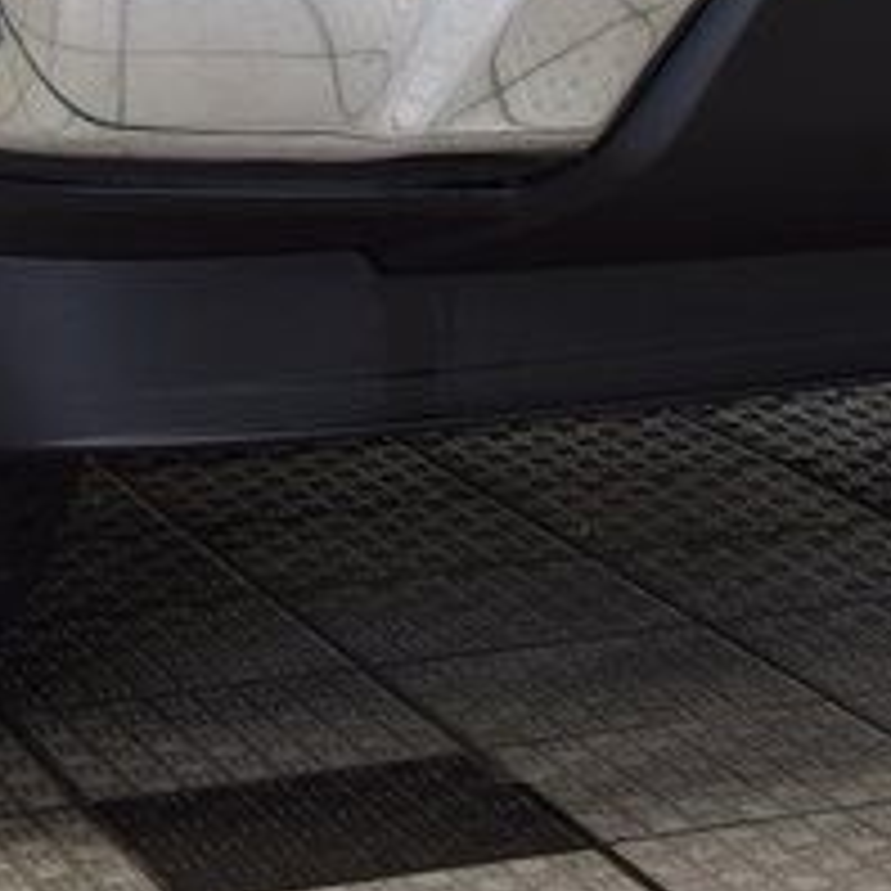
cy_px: -43
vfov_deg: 11.0
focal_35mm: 157
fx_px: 4572
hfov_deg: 10.8
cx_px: 1287
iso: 450
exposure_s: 1/15
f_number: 6.3
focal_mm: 38
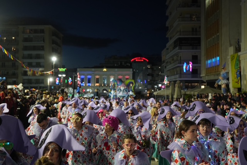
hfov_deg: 55.8
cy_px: 82
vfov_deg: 39.0
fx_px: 233
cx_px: 124
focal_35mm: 34
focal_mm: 34
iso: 2000
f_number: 4
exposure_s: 1/250
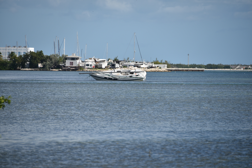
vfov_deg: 4.6
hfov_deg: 6.9
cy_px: 84
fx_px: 2100
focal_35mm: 300
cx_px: 126
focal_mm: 300
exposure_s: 1/640
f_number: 7.1
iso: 100
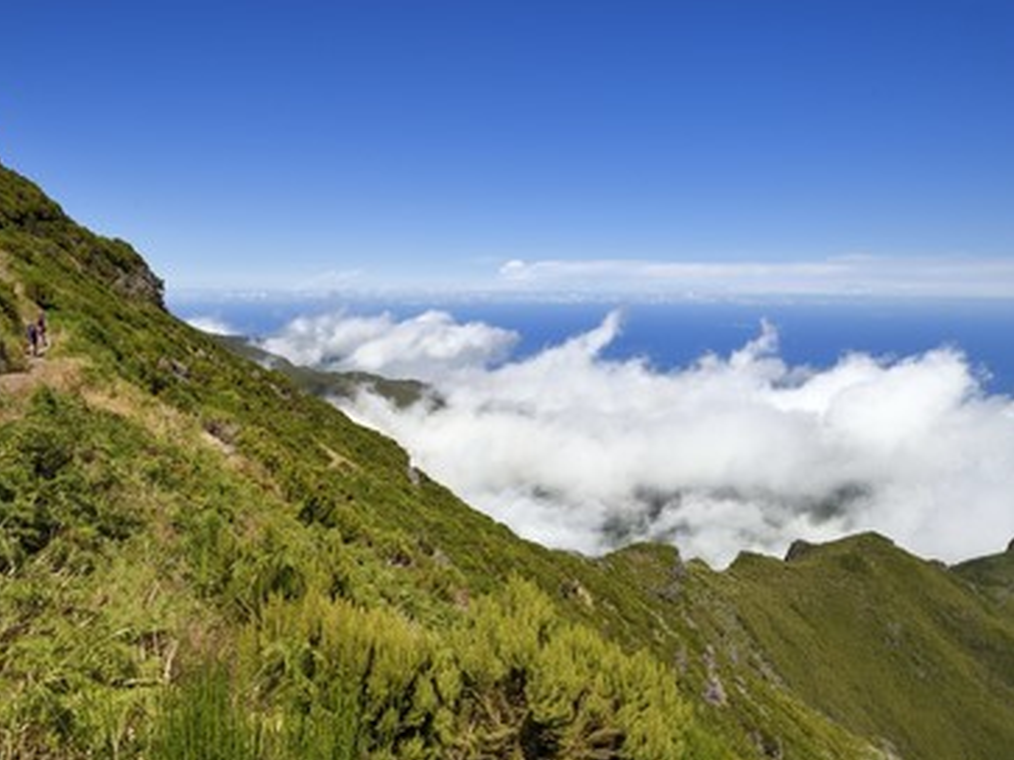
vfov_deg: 48.2
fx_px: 849
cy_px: 383
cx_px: 432
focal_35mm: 29
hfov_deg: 61.4
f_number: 11
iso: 200
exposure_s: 1/500
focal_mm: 26
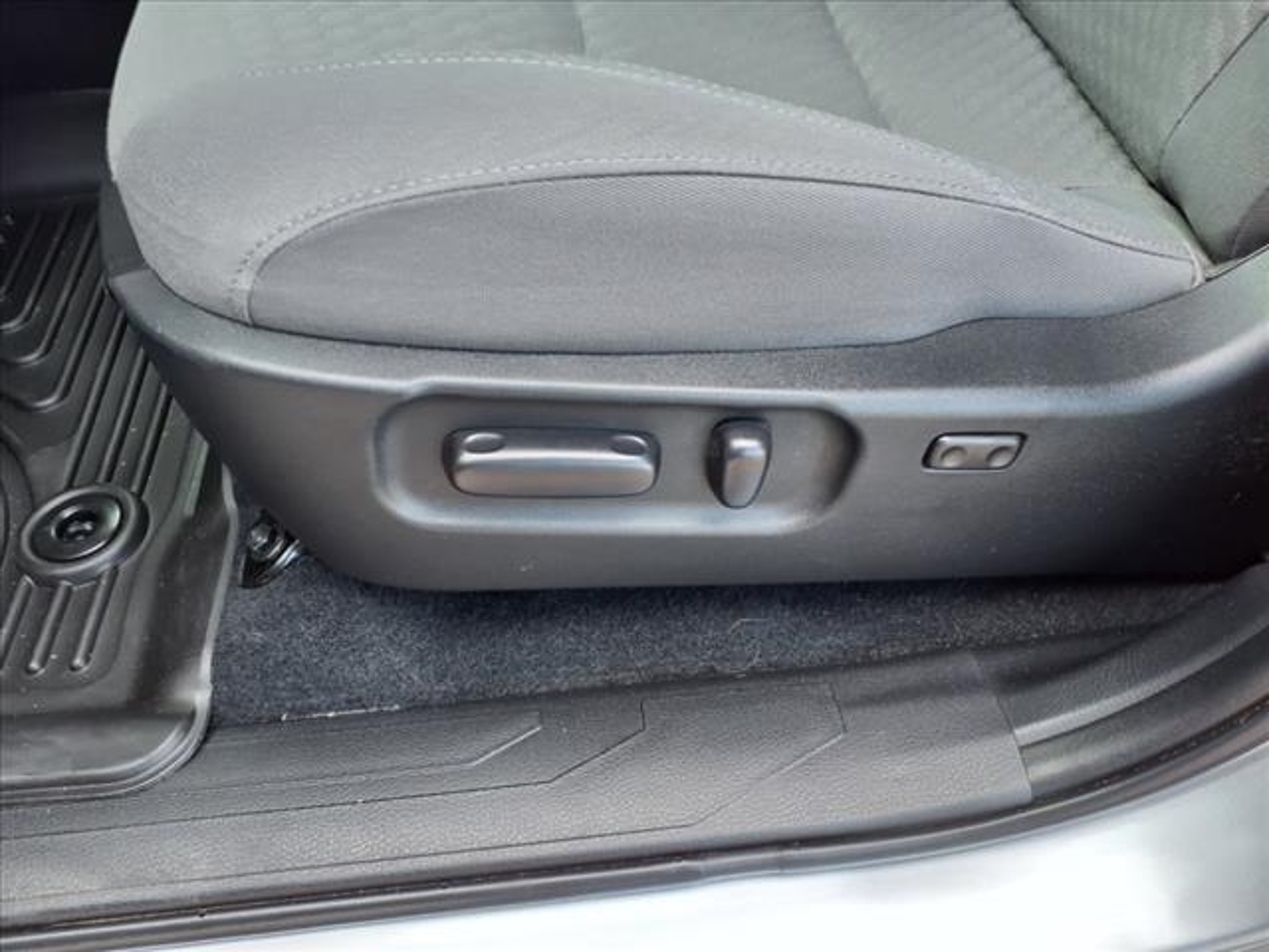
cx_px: 634
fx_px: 990
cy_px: 476
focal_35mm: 27
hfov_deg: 65.3
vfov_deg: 51.4
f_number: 1.9
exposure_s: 1/120
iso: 40
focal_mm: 3.58
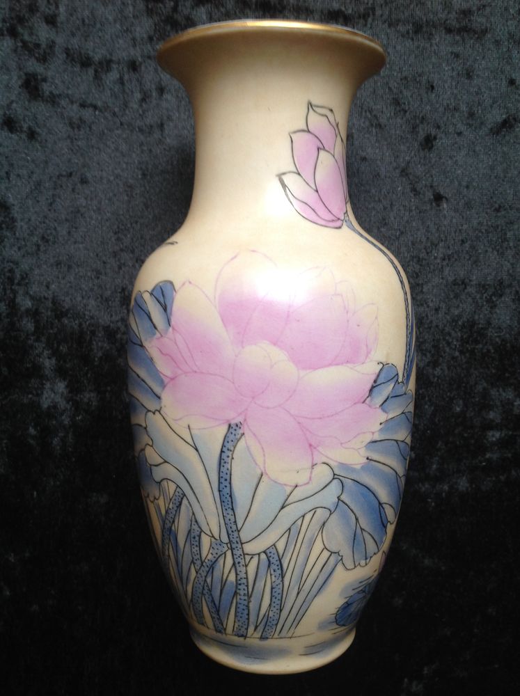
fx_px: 703
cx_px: 260
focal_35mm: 35
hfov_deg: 40.6
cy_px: 348
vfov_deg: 52.7
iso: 64
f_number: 2.4
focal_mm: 4.28
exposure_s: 1/15
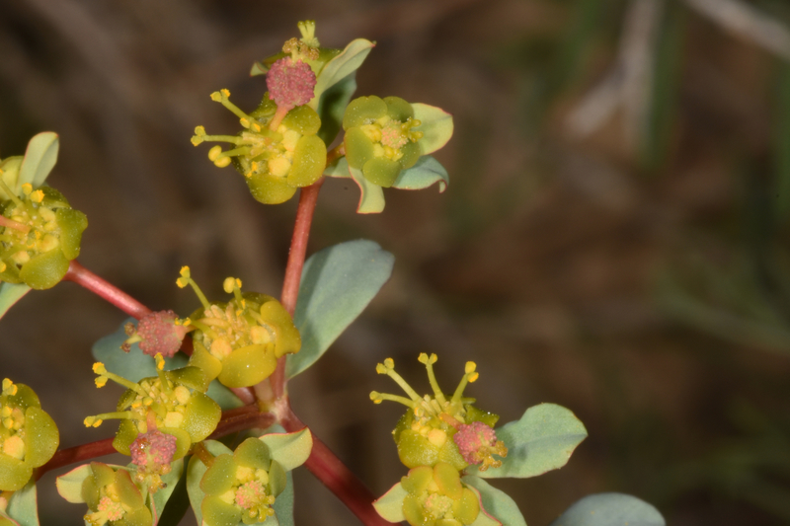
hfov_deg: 11.3
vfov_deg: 7.6
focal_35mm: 182
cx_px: 237
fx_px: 3987
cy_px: 337
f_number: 36
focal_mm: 85
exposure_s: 1/250
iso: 125
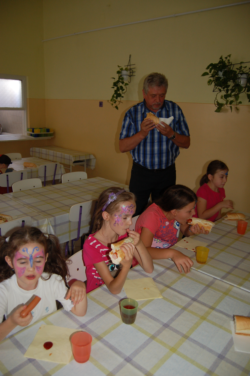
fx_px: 282
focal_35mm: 27
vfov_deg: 67.4
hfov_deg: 47.8
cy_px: 188
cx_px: 125
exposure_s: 1/60
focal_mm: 18
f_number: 3.5
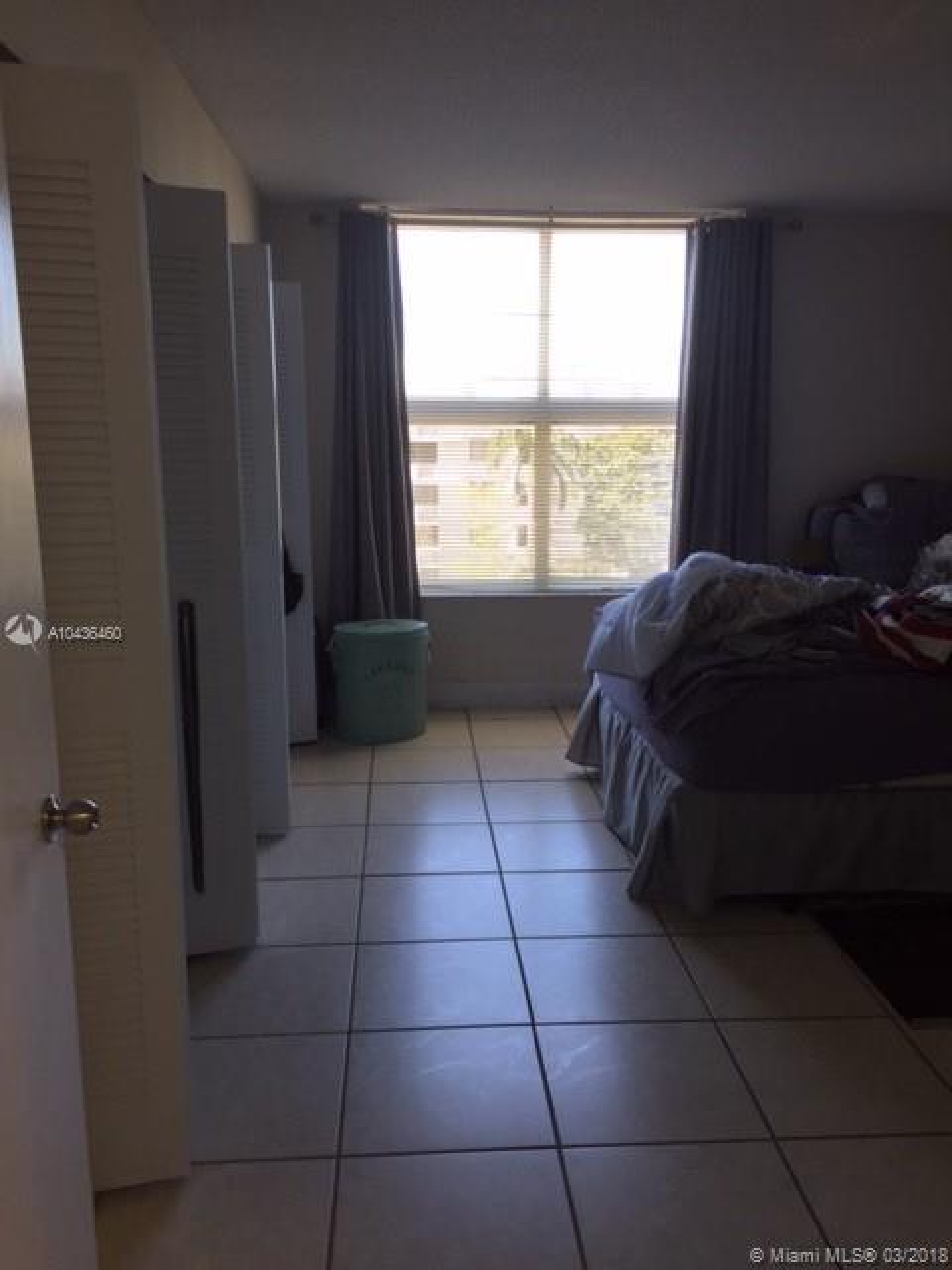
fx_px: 1063
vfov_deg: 61.7
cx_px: 476
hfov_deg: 48.2
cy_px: 635
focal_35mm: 29
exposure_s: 1/60
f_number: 2.2
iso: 32
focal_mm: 4.15
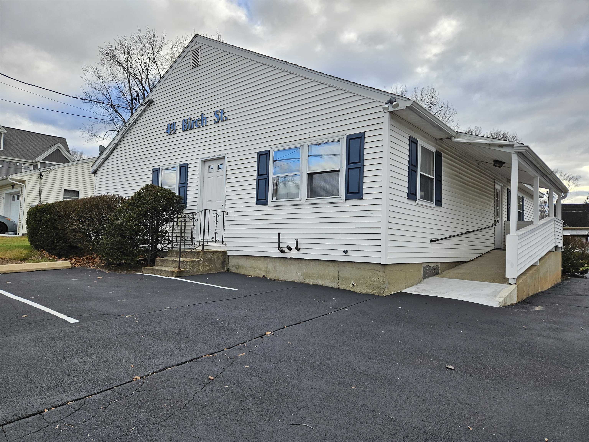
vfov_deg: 58.9
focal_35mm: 23
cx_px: 294
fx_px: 391
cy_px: 221
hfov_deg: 73.9
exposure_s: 1/526
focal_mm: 5.4
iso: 32
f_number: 1.8
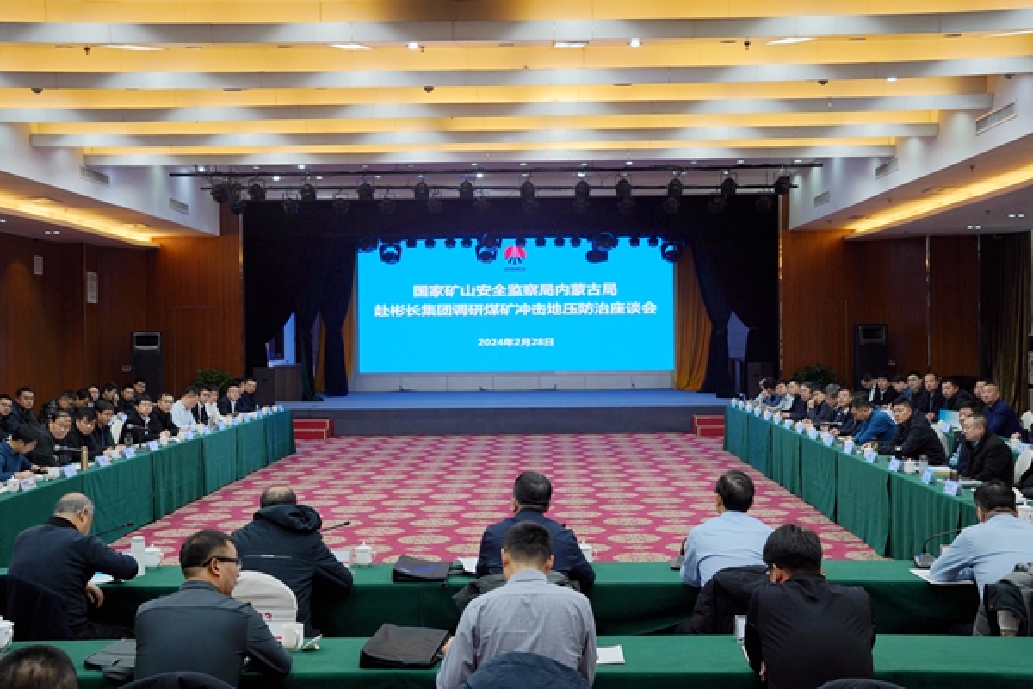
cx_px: 516
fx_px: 1174
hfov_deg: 47.5
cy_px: 344
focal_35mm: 41
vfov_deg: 32.7
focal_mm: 40.9
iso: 640
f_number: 5.6
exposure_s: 1/100
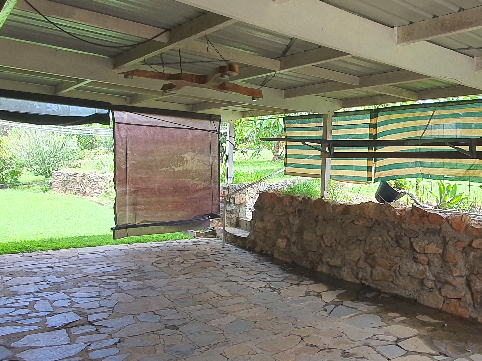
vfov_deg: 46.8
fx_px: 418
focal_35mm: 30
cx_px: 327
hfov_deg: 58.4
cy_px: 180
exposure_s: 1/100
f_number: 2.2
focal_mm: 1.8
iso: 50
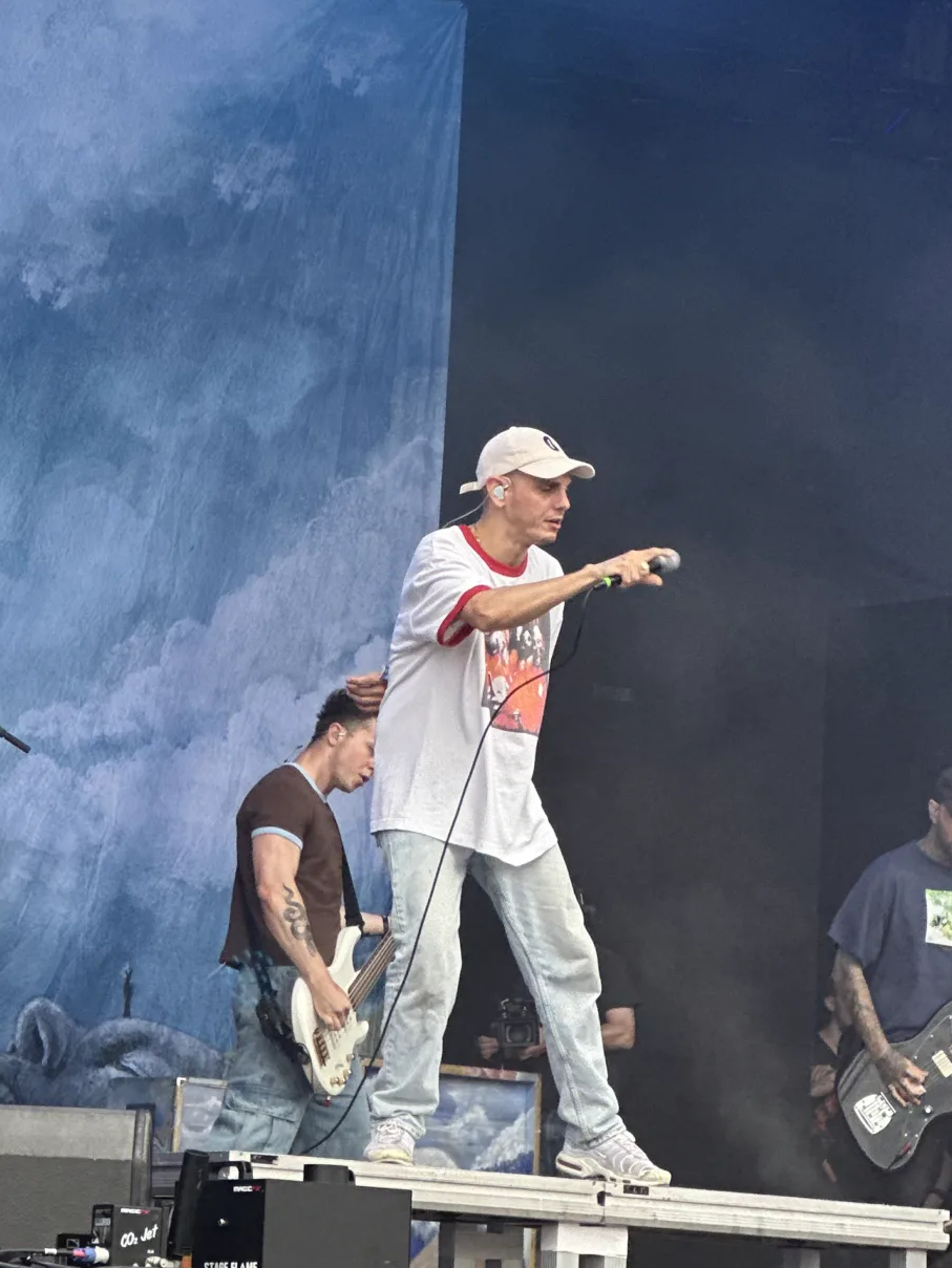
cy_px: 211
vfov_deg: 12.1
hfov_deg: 9.1
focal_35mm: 163
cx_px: 219
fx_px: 5976
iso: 64
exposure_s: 1/120
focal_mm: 9
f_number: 2.8
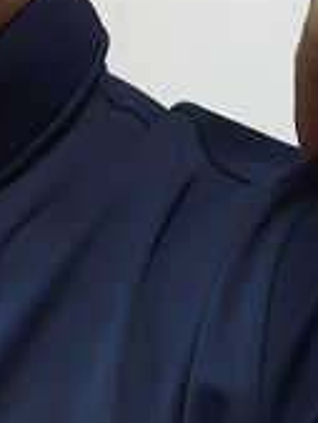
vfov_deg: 16.6
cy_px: 539
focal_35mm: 112
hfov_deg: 12.5
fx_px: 1370
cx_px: 503
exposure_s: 1/30
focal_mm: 4.15
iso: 40
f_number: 2.2
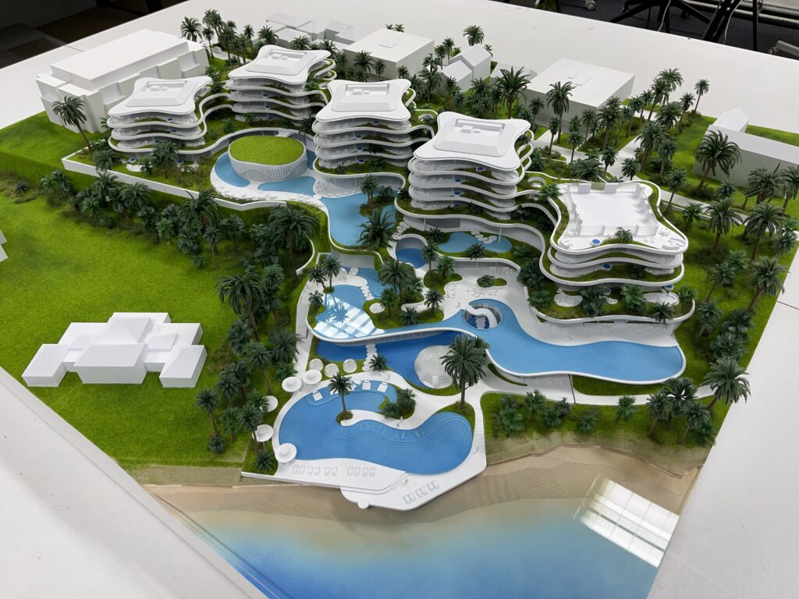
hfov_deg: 67.3
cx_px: 400
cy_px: 300
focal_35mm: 26
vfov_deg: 53.1
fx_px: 600
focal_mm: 5.1
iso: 64
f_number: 1.6
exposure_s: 1/100
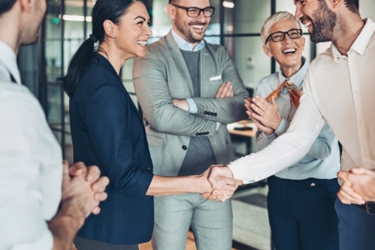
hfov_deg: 39.8
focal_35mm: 49
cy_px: 76
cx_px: 255
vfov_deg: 27.3
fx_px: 511
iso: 800
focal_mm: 35
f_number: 1.8
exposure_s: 1/320
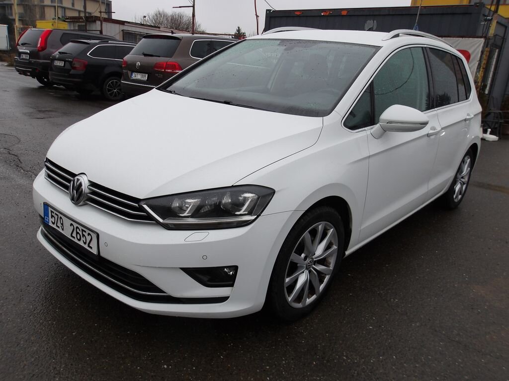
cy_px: 190
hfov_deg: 65.3
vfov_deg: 51.4
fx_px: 397
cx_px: 254
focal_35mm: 27
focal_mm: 4.9
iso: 100
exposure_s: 1/352
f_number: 3
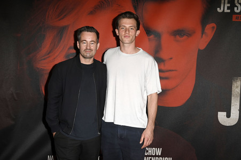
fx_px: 268
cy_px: 80
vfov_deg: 33.4
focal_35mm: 40
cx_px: 120
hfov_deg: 48.5
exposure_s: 1/160
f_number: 5.6
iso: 400
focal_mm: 40
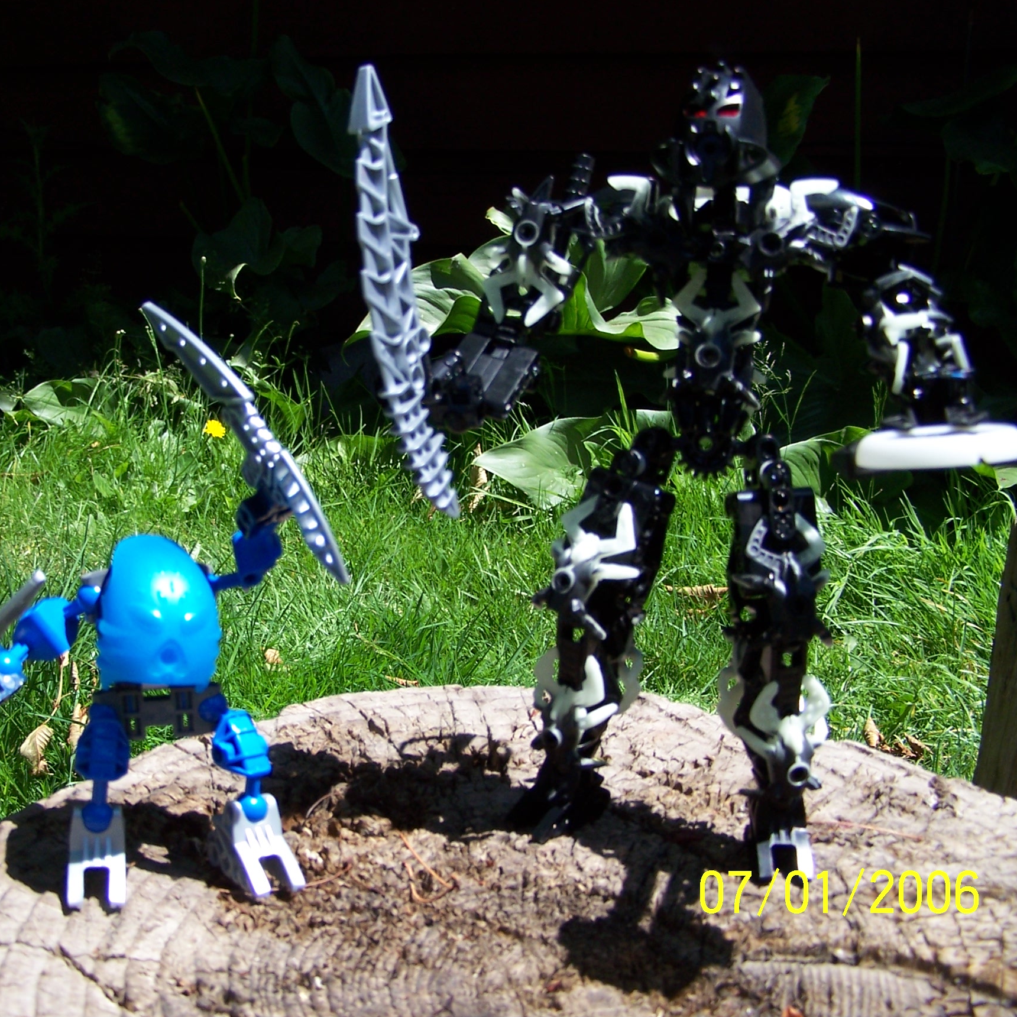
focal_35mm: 45
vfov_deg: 37.6
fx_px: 1496
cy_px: 508
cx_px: 376
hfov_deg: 37.3
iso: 80
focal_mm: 6.3
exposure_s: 1/750
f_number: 2.8
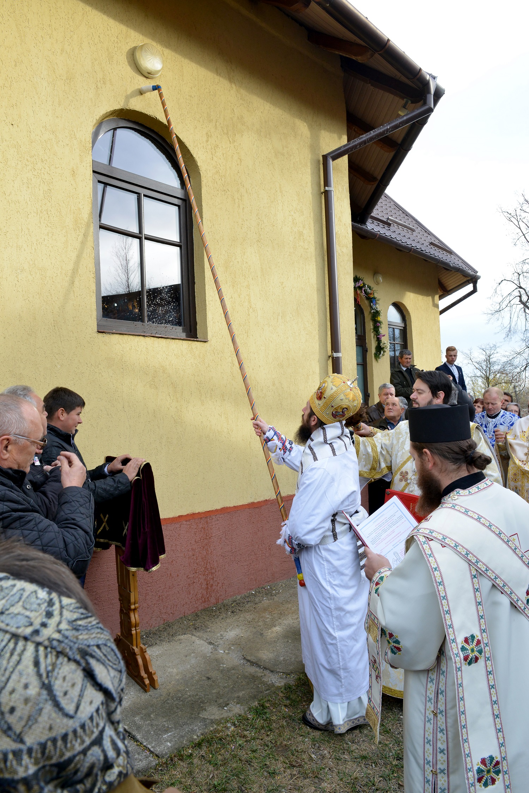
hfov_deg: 53.2
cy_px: 396
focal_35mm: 24
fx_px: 528
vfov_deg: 73.7
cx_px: 264
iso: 800
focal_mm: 24
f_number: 9
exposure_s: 1/160
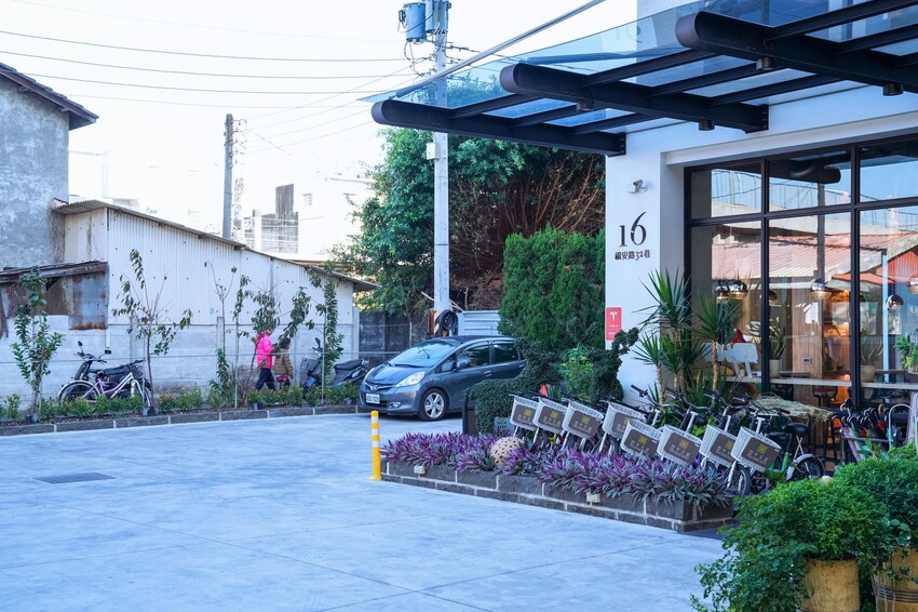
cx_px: 459
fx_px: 1172
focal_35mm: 46
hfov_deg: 42.8
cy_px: 306
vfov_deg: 29.2
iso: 125
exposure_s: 1/50
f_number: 5.6
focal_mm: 46
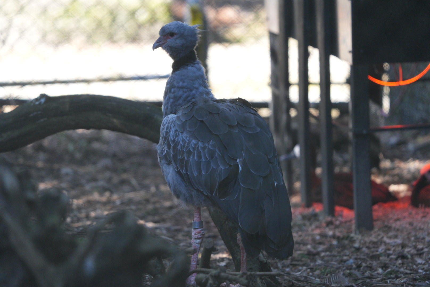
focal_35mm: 368
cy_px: 144
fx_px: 4399
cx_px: 215
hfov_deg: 5.6
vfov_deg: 3.7
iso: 3200
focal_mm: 368
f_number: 6.3
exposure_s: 1/400
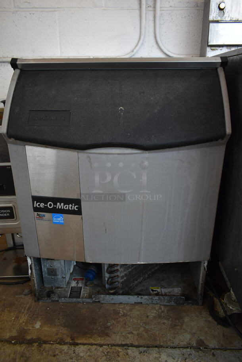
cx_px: 121
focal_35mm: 27
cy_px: 181
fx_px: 272
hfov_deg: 48.0
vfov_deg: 67.3
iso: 450
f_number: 3.5
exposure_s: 1/30
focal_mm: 18
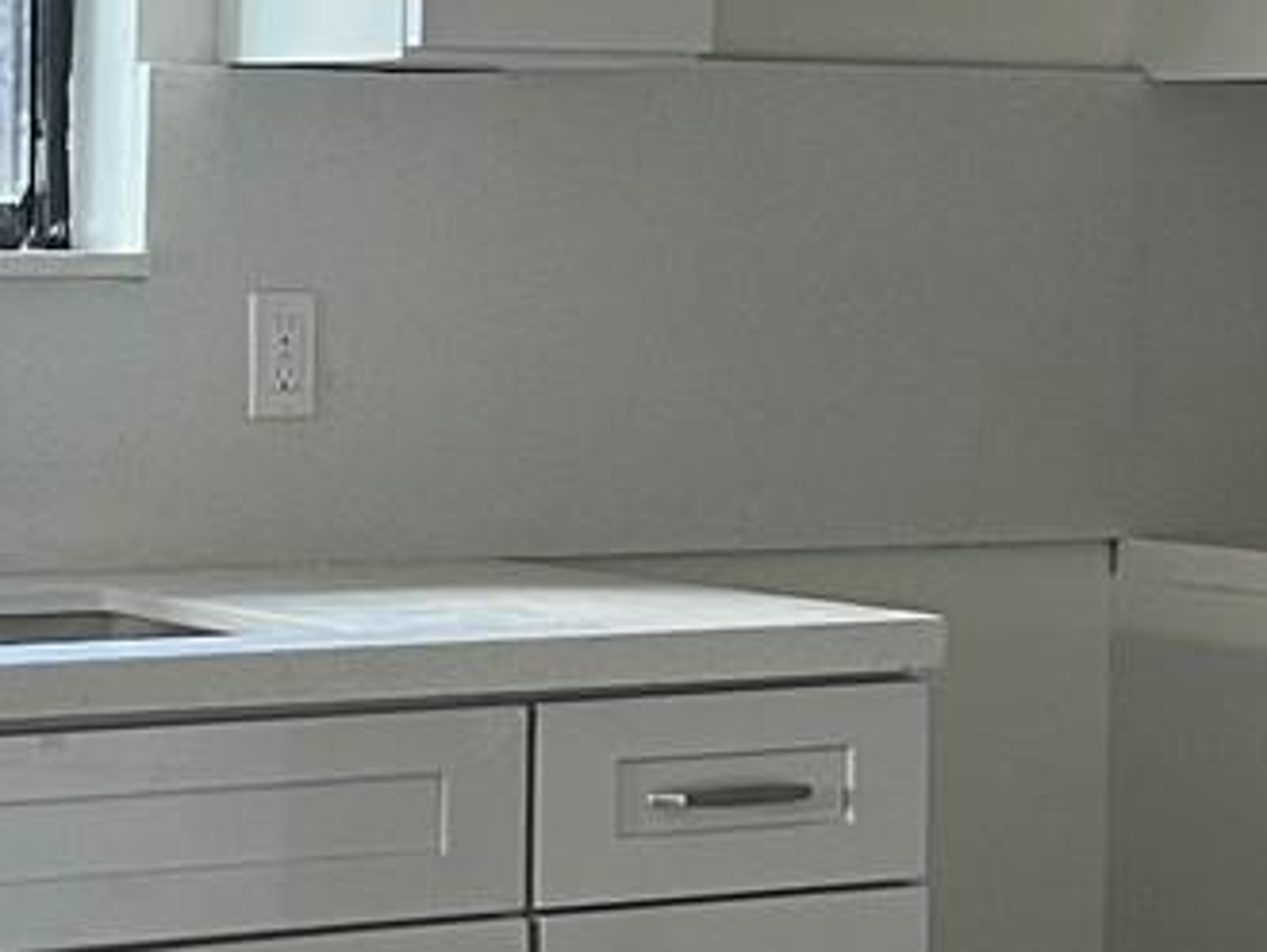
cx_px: -65
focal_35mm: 126
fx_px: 4615
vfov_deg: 11.8
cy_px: 518
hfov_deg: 15.3
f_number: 1.5
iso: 250
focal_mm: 5.7
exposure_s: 1/60
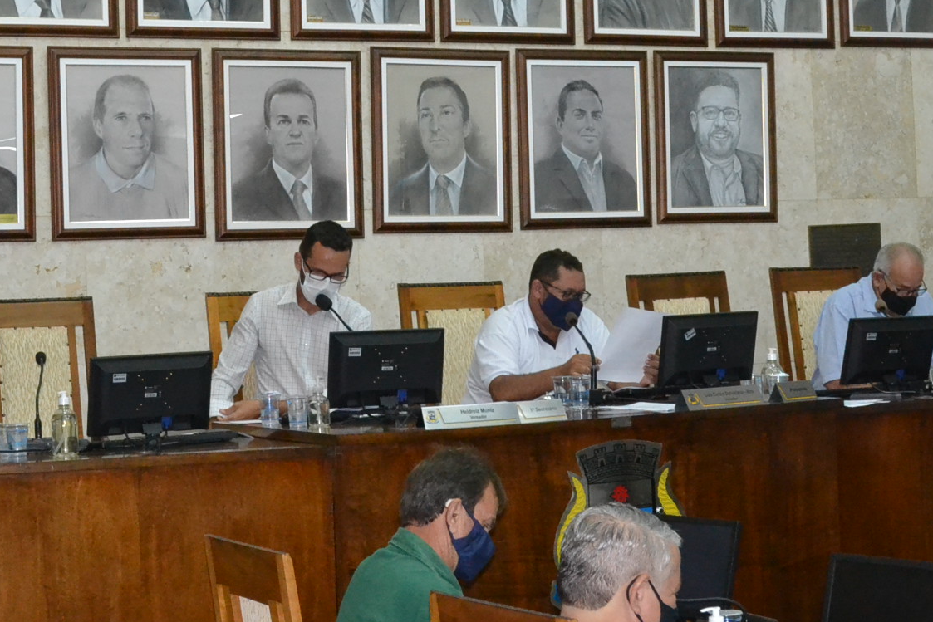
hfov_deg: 25.2
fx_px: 2073
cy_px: 231
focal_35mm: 80
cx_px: 302
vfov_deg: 17.0
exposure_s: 1/100
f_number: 7.1
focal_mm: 26
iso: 3200
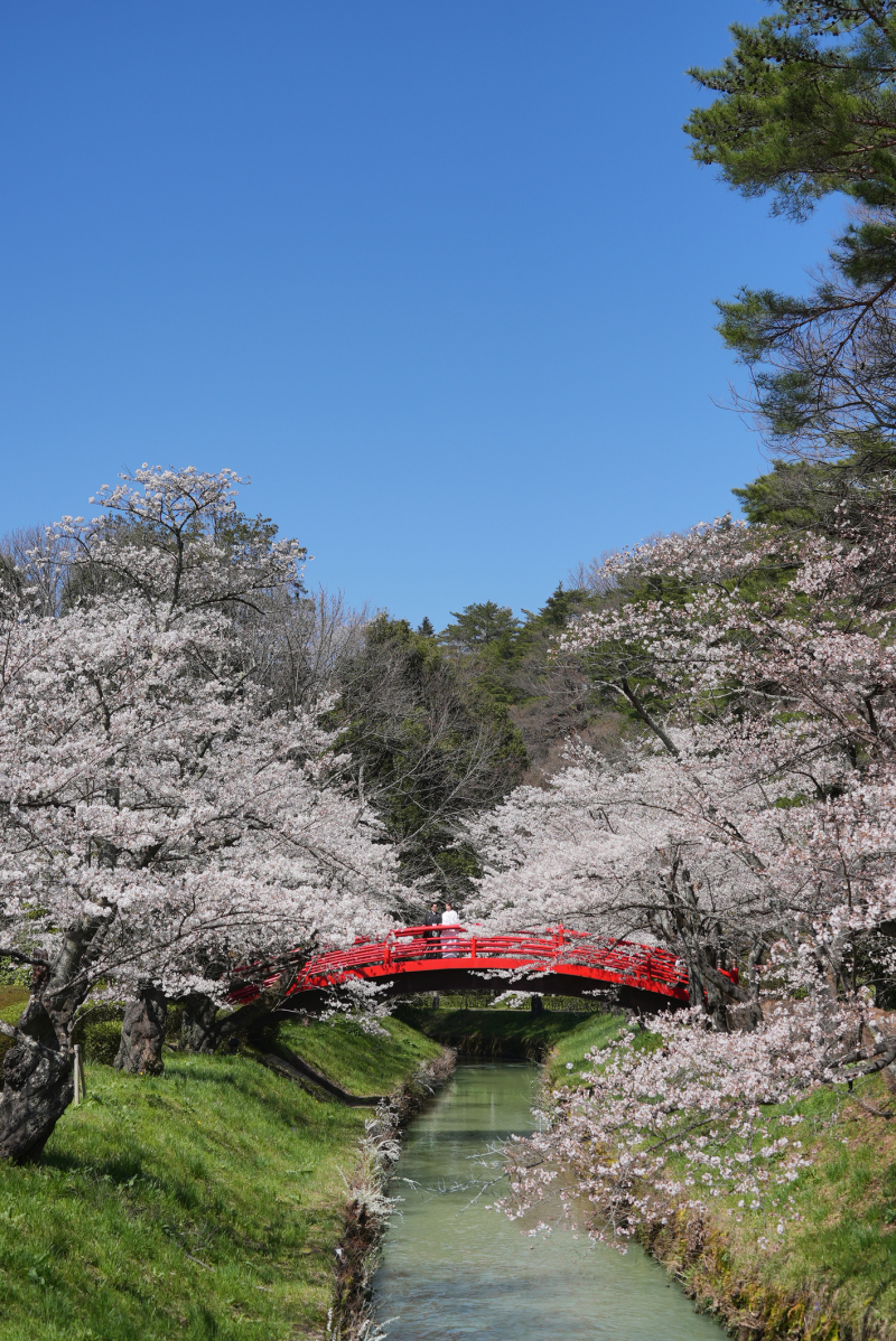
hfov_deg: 28.1
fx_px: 1790
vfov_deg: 41.1
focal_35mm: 48
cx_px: 448
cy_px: 670
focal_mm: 48
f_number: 6.3
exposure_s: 1/640
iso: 100
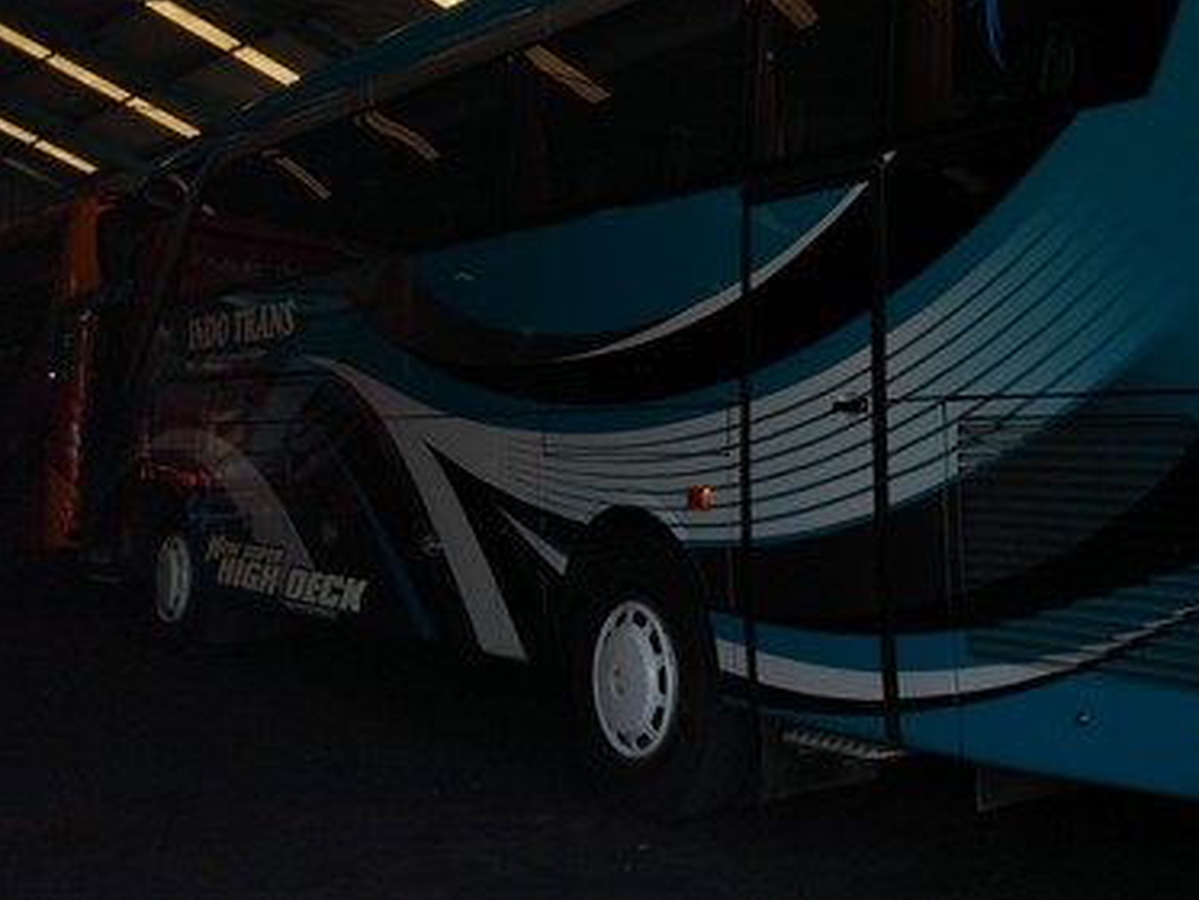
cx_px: 910
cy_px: 180
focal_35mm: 45
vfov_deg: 31.4
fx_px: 1559
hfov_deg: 40.8
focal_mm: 4.26
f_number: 2
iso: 100
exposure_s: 1/332
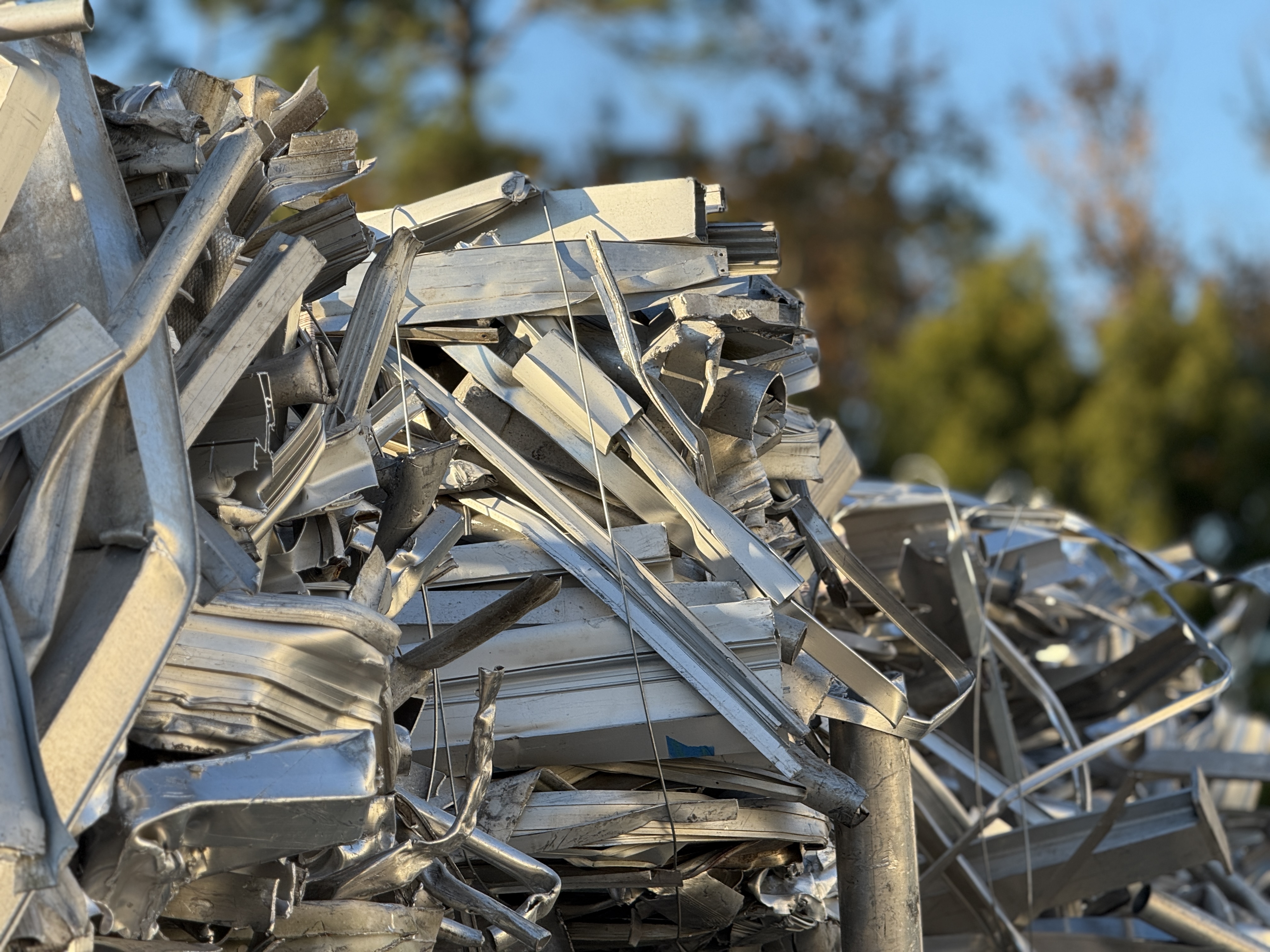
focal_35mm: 120
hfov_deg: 16.4
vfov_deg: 12.3
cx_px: 635
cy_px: 476
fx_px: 4403
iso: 50
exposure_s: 1/426
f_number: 2.8
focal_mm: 15.66
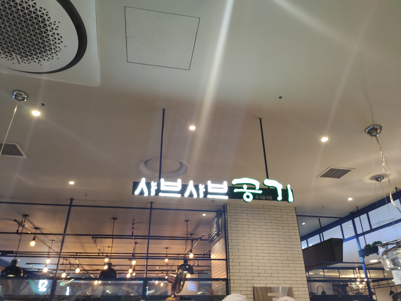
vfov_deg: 53.1
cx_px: 200
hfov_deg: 67.3
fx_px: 301
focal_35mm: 26
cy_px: 150
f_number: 1.75
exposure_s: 1/40
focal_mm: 4.77
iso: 264
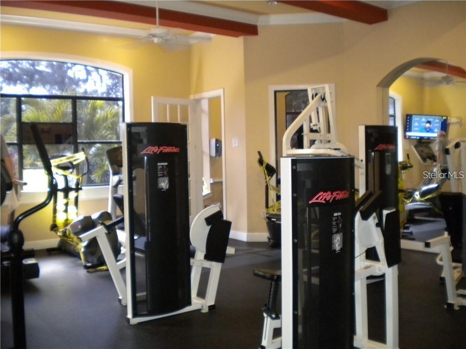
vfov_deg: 40.7
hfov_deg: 52.6
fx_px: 471
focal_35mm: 35
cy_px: 174
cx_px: 233
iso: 400
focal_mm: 6.3
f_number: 3.1
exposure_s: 1/30
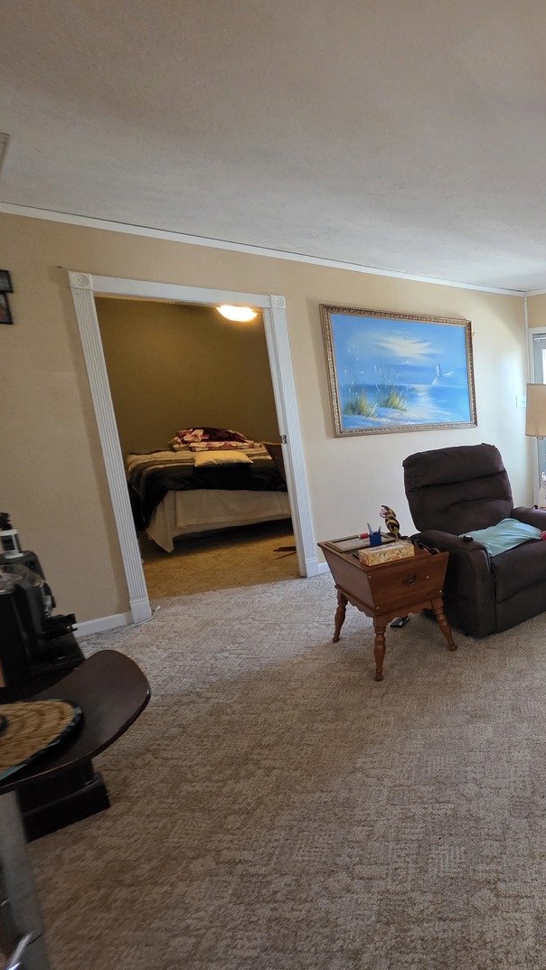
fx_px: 489
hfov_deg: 41.1
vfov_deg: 89.6
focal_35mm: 19
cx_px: 649
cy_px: 484
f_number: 1.9
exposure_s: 1/60
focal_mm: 2.2
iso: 640
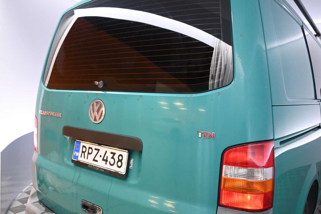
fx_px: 274
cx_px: 160
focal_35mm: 31
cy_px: 107
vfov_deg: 42.6
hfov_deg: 60.7
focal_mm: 20.5
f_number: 3.8
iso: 3200
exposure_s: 1/125
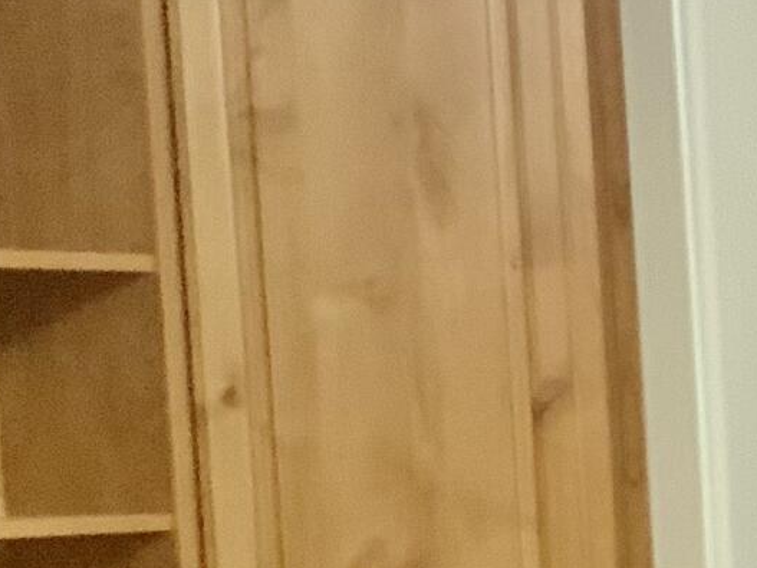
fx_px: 3607
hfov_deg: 11.0
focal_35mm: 165
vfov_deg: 8.8
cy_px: 798
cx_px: 1469
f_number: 1.8
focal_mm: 3
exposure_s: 1/40
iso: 250
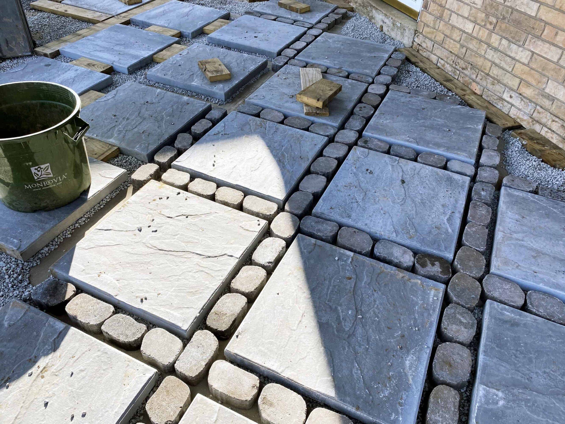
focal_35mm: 26
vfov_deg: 53.1
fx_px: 424
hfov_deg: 67.3
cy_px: 212
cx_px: 282
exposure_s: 1/1063
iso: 32
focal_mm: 4.25
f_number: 1.8
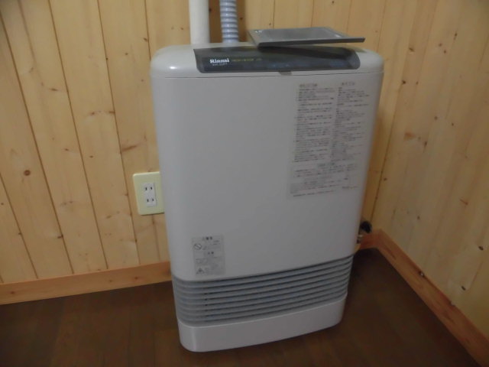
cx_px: 244
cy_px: 184
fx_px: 339
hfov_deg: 71.6
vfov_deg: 56.8
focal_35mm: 24
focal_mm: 4.3
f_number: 3.1
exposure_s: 1/25
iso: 500
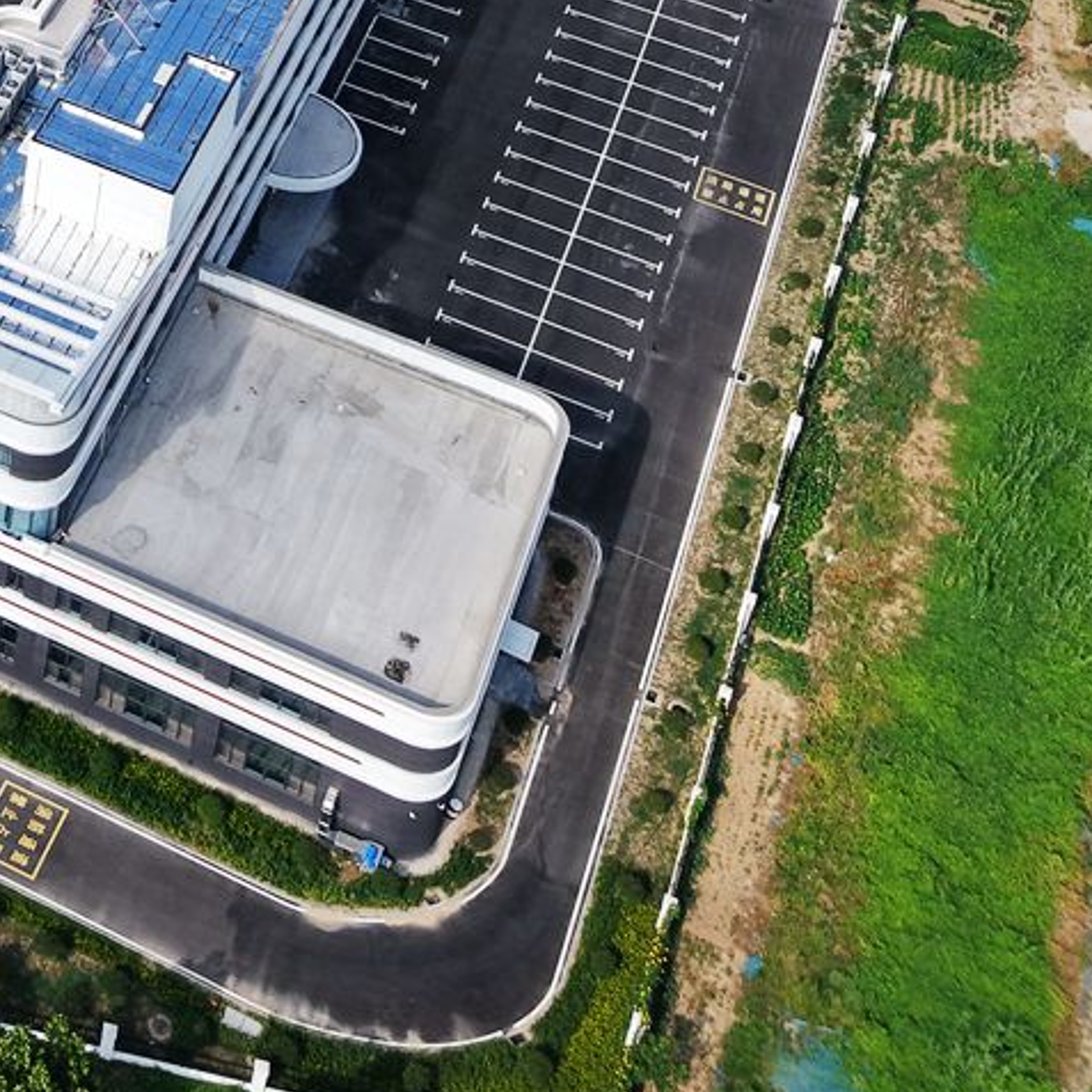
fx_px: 2855
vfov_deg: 19.5
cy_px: -430
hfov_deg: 19.5
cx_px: -430
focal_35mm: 80
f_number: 1.8
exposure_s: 1/3000
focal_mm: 8.67
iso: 150
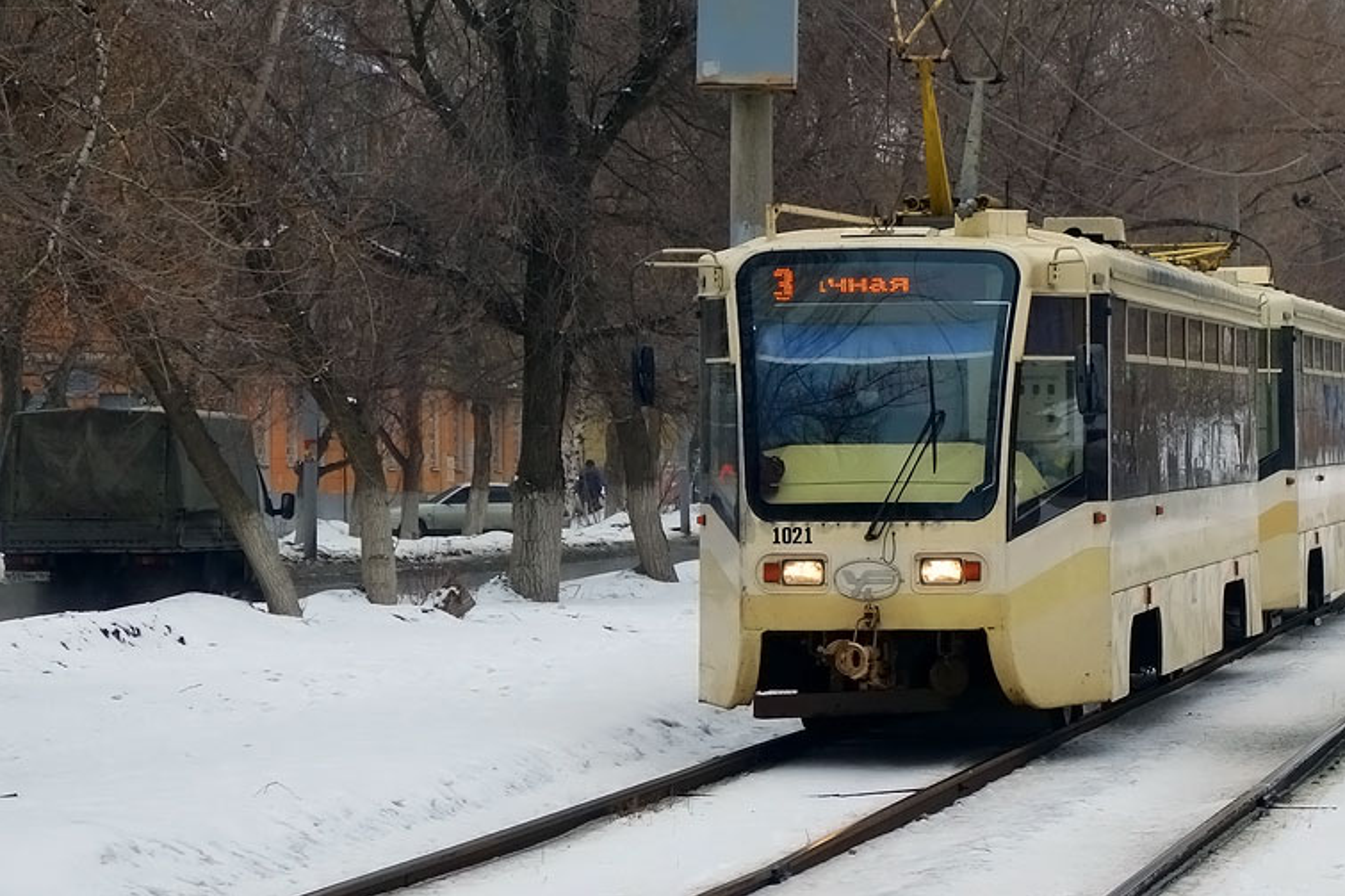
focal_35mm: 124
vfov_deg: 11.0
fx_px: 4631
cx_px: 1040
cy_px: 257
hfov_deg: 16.4
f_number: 4.5
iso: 160
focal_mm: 28.84
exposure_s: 1/500
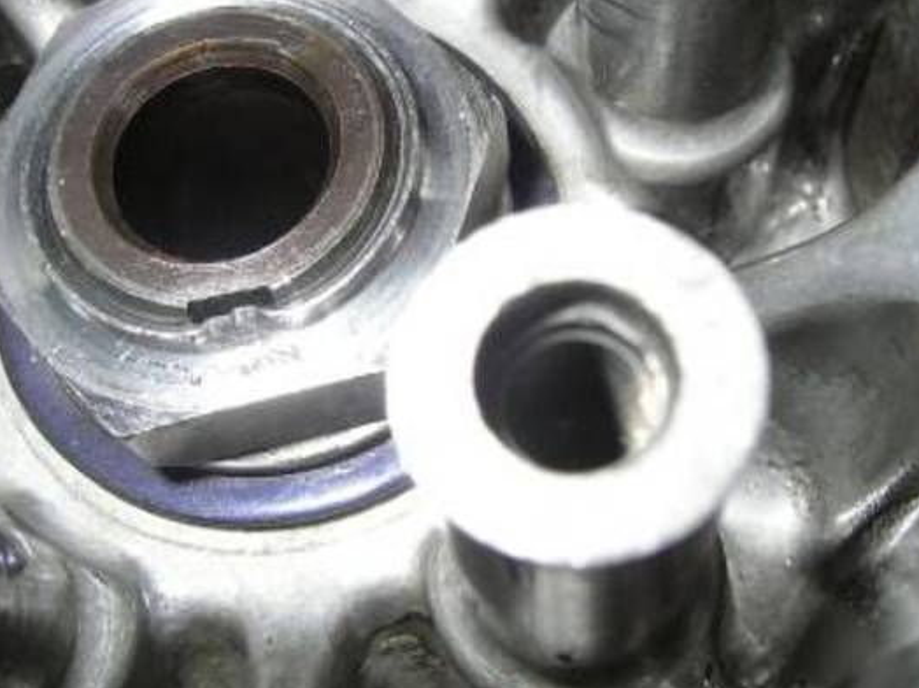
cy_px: 331
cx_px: 516
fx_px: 1167
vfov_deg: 32.8
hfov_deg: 42.9
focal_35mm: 44
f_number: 4.8
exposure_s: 1/30
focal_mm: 5.6
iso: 100
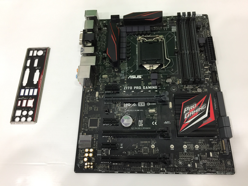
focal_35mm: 29
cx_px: 124
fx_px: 208
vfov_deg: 48.2
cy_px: 93
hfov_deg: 61.7
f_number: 2.2
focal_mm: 4.15
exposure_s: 1/33
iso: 125
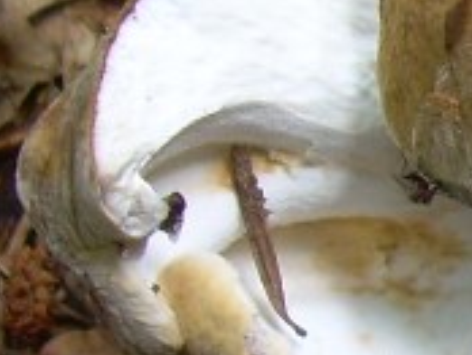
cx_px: 1043
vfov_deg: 7.5
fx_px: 2704
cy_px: 336
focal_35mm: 198
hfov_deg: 9.2
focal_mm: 6.3
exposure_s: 1/17.8
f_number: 2.8
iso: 50
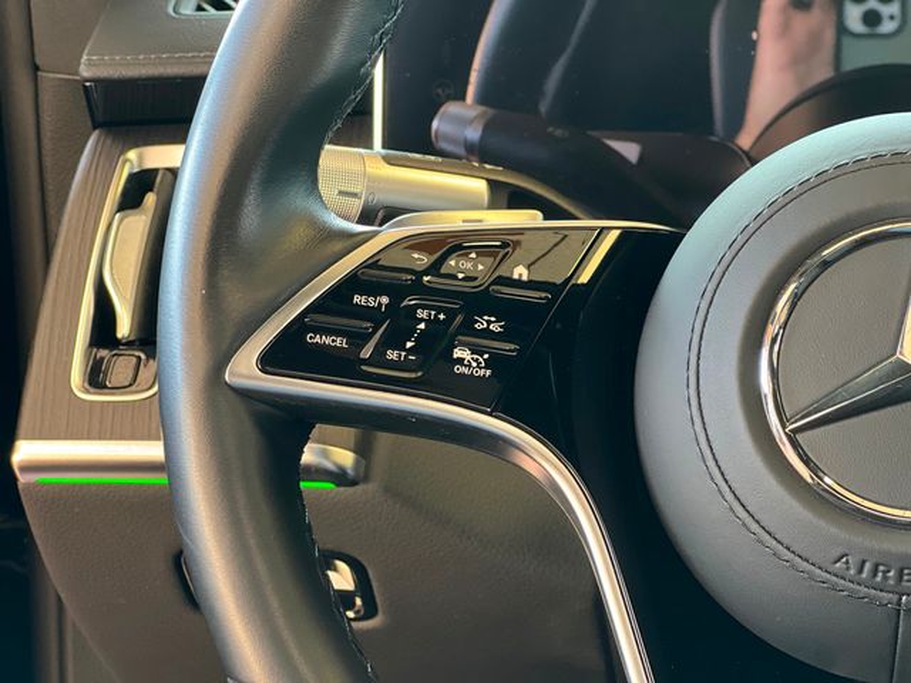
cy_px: 342
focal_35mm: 77
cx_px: 456
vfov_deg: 19.1
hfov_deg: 25.3
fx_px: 2026
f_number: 2.8
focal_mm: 9
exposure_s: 1/36
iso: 320
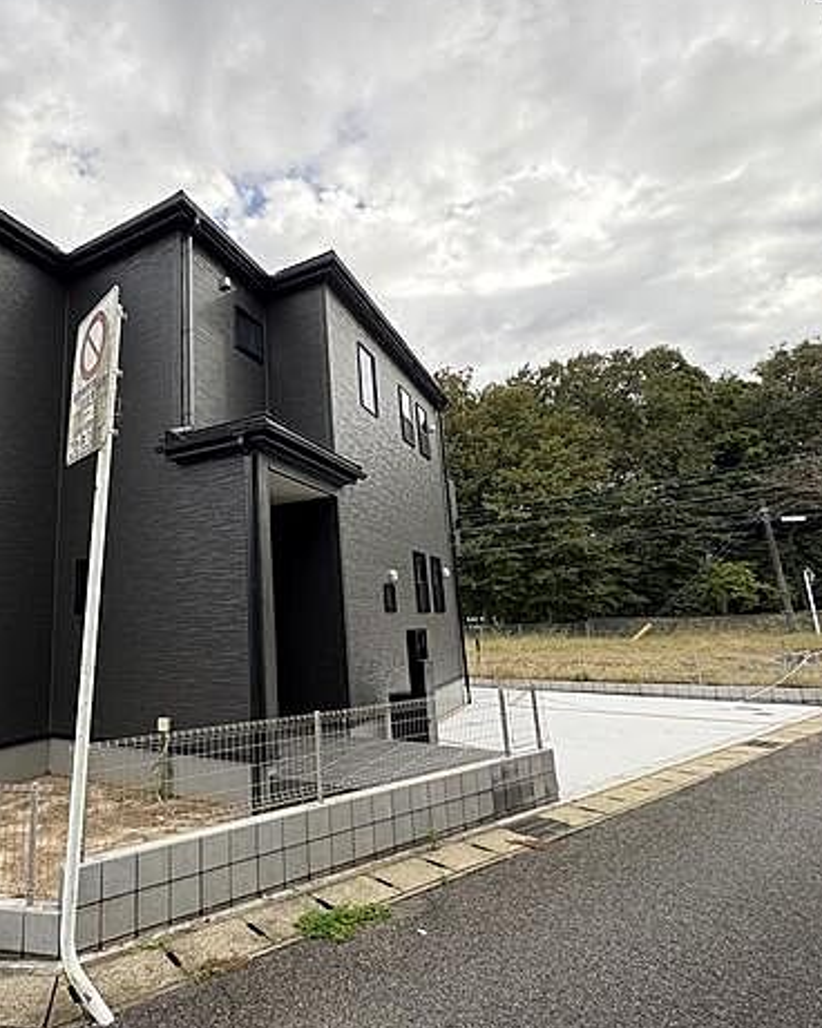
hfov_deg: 68.0
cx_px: 248
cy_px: 505
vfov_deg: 83.3
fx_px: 578
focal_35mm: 19
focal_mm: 2.22
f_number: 2.2
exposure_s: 1/203
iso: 64
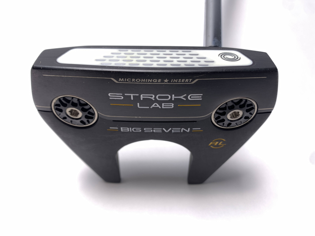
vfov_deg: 53.1
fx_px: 237
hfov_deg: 67.3
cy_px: 118
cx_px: 158
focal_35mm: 26
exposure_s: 1/163
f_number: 1.8
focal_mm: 4.25
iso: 25
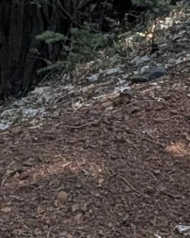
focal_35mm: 358
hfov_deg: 4.2
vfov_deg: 5.3
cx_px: 454
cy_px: -178
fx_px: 2515
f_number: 1.68
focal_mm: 6.9
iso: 20
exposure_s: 1/229
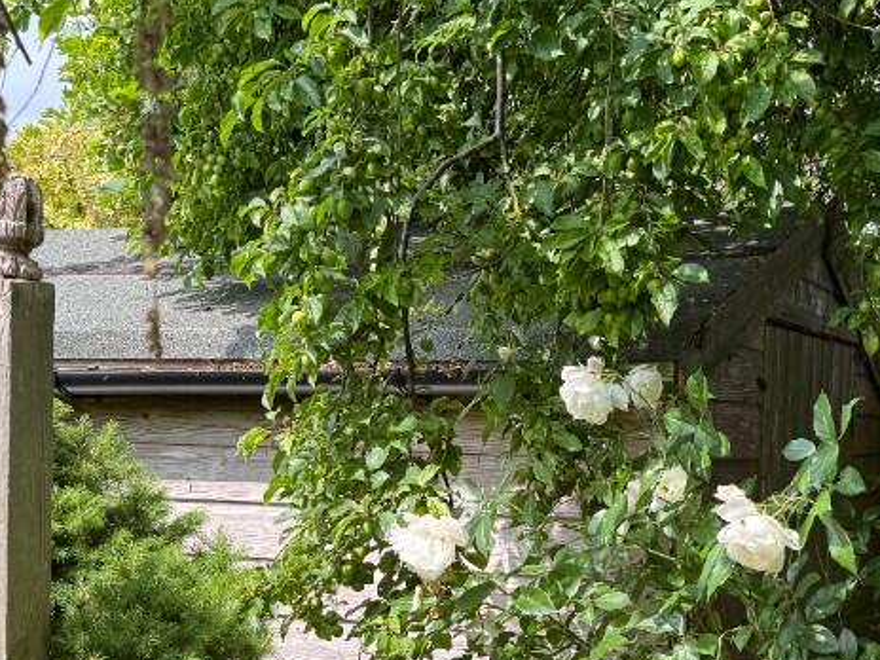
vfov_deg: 27.0
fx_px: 1347
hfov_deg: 35.5
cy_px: 533
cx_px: 637
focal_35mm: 53
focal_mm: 6.76
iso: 80
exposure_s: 1/912
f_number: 1.78
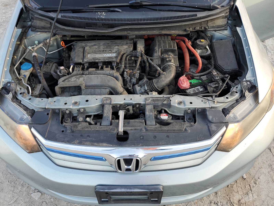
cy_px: 103
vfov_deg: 53.1
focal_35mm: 26
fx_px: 206
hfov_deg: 67.3
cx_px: 137
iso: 50
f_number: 1.5
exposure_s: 1/172
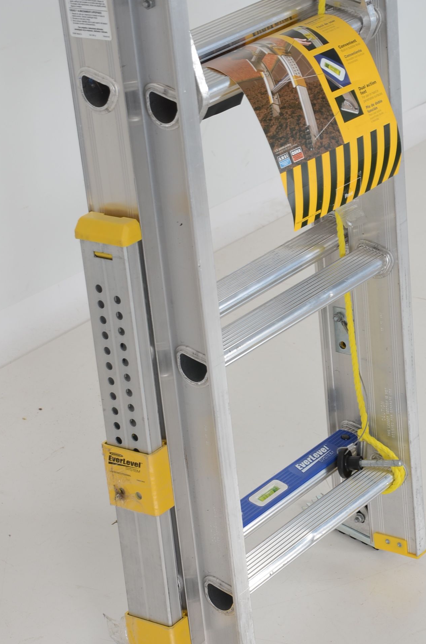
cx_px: 216
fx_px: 1783
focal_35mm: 100
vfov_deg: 20.4
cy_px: 366
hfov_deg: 13.6
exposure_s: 1/60
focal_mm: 52
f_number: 7.1
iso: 160
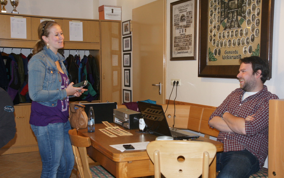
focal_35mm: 43
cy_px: 91
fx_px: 333
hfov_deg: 46.2
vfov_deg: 29.9
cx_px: 141
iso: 800
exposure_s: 1/60
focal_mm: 28
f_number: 5.6
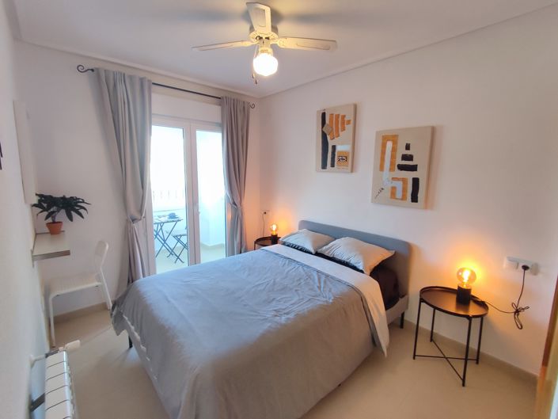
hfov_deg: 94.5
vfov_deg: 78.1
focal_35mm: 16
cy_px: 210
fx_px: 258
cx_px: 279
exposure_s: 1/33
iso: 108
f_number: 2.2
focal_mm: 1.65
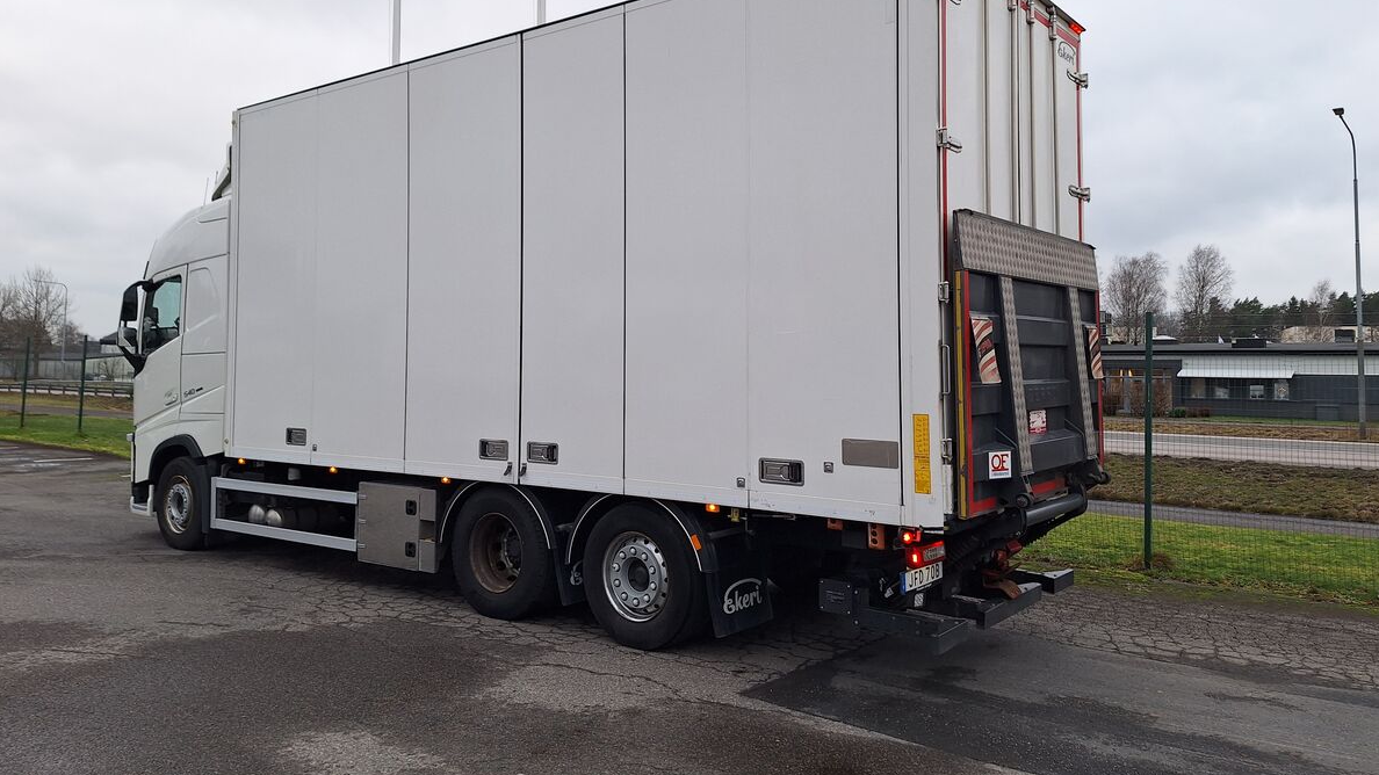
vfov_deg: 42.7
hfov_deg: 69.8
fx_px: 987
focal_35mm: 27
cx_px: 665
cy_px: 307
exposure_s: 1/120
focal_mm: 5.54
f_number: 1.8
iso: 40
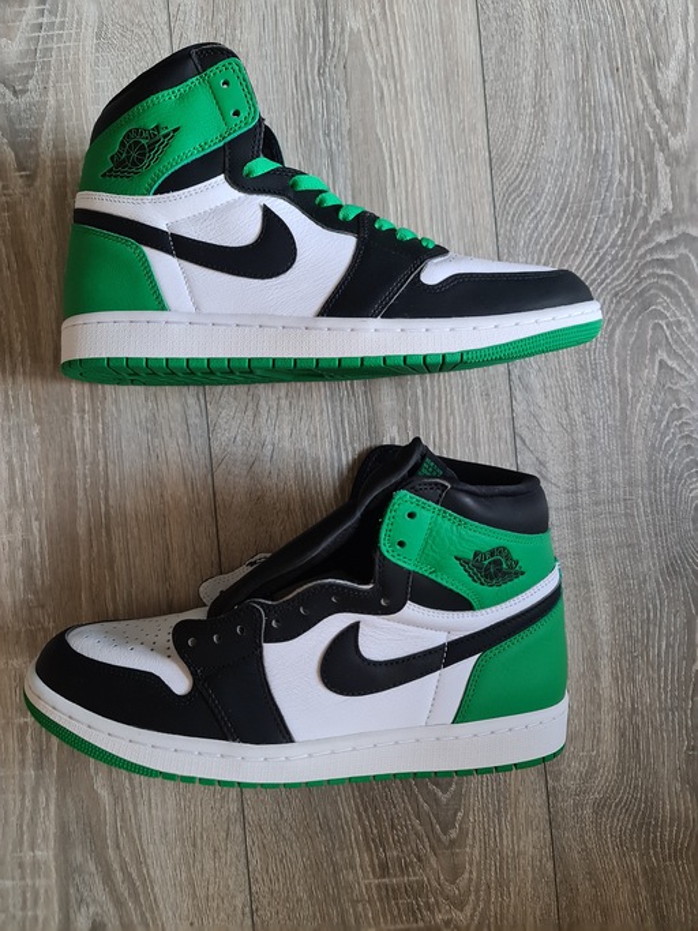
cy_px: 466
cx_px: 349
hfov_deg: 54.9
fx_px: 672
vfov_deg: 69.4
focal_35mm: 25
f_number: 1.8
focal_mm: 7
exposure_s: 1/100
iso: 1600
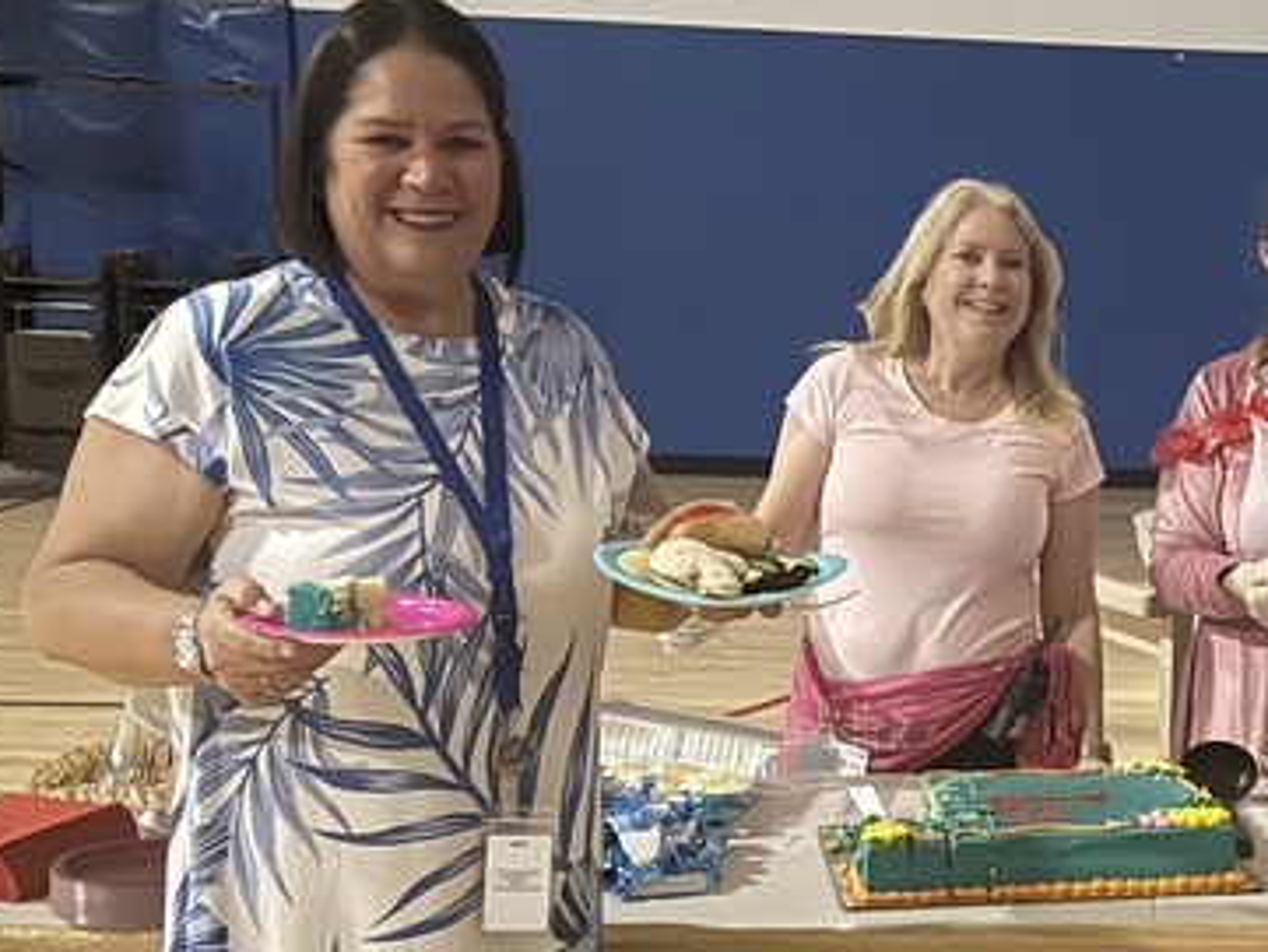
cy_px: 671
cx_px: 1324
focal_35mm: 68
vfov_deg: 21.5
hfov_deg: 26.7
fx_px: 2492
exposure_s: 1/23
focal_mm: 6.76
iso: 1600
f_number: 1.78
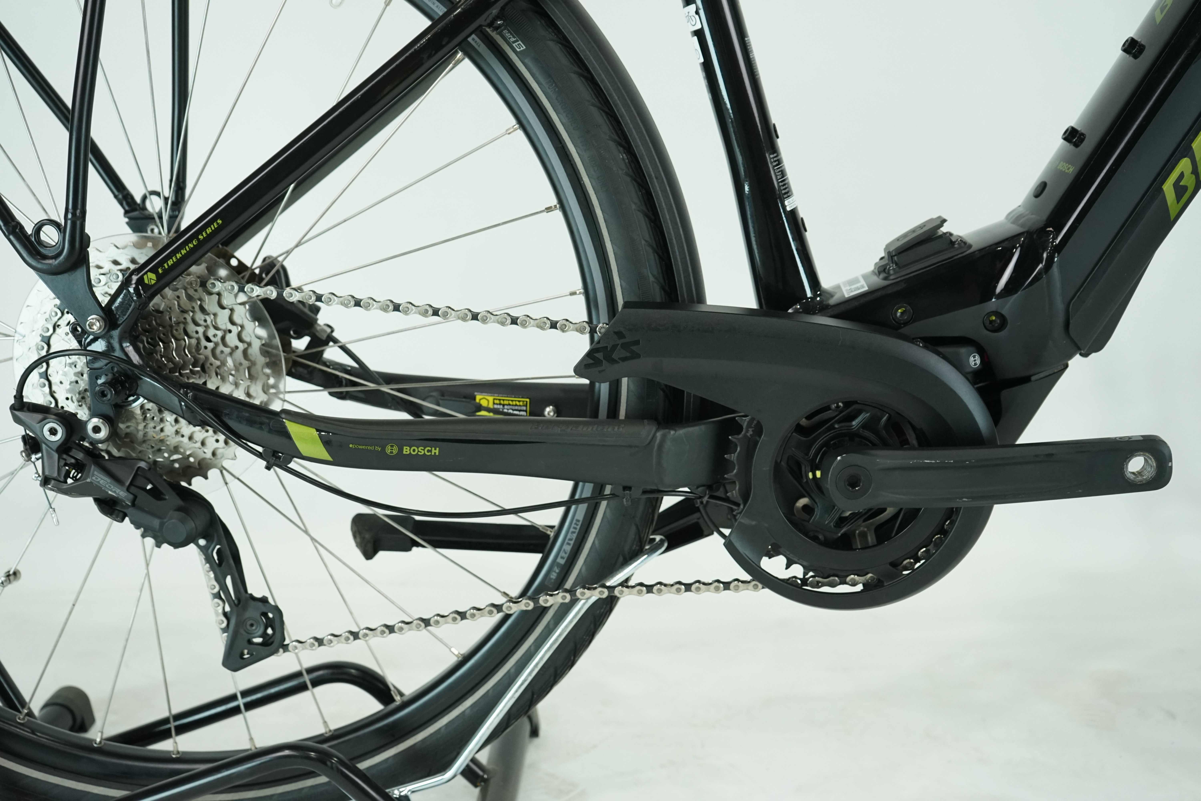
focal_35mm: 40
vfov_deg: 33.4
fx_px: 1334
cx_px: 600
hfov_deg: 48.5
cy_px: 400
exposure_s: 1/200
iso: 1600
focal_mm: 40
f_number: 5.6
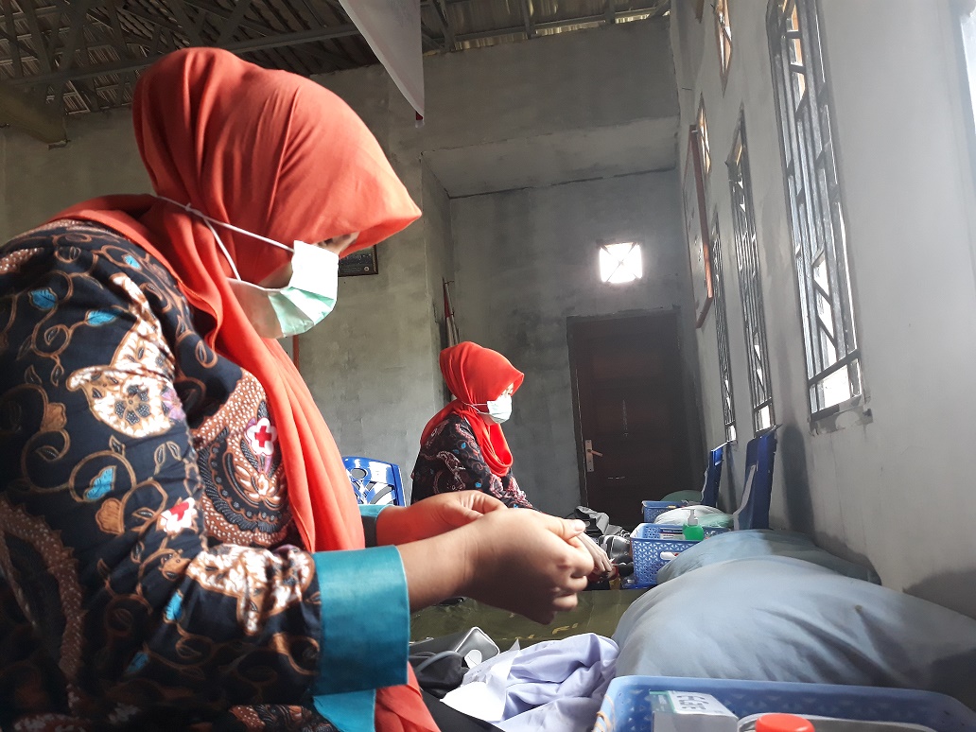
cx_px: 488
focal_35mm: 27
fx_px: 761
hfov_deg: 65.3
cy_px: 366
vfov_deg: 51.4
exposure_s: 1/50
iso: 160
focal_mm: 3.71
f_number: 1.7
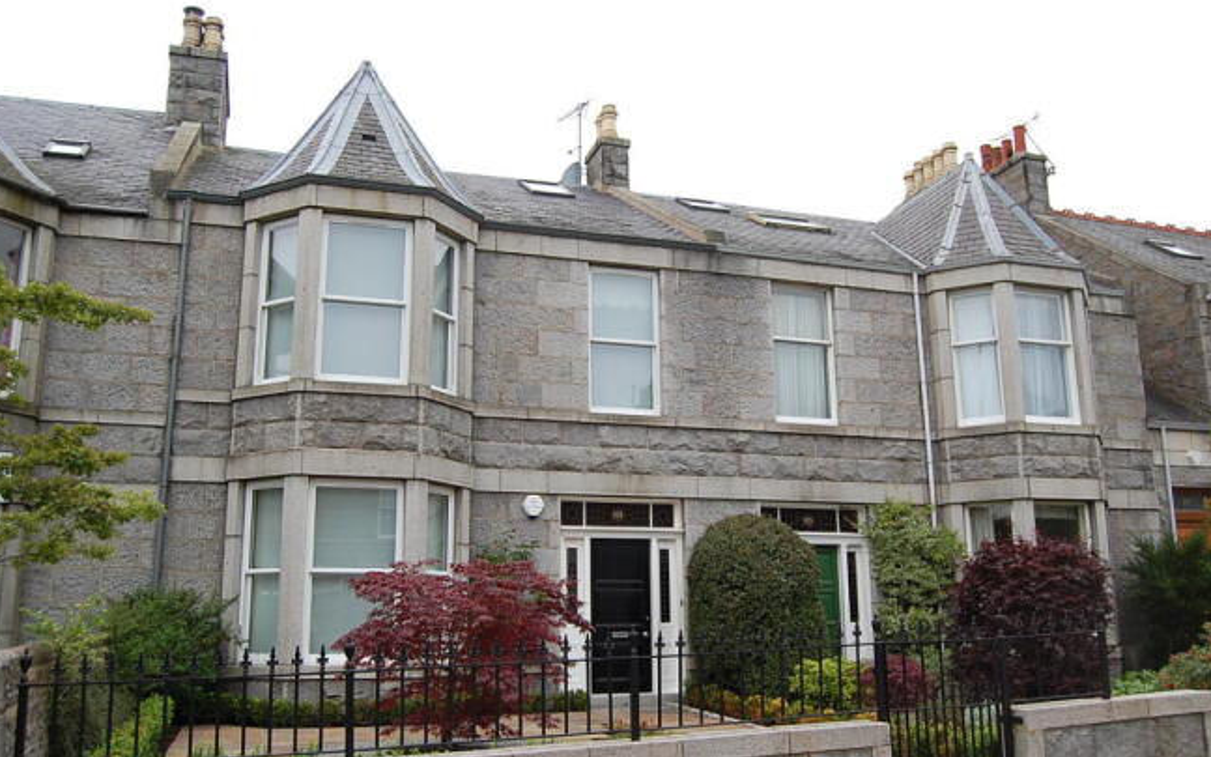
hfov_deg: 56.7
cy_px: 404
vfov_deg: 37.3
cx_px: 602
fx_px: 1122
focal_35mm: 34
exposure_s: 1/125
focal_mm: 22
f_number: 5.6
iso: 200
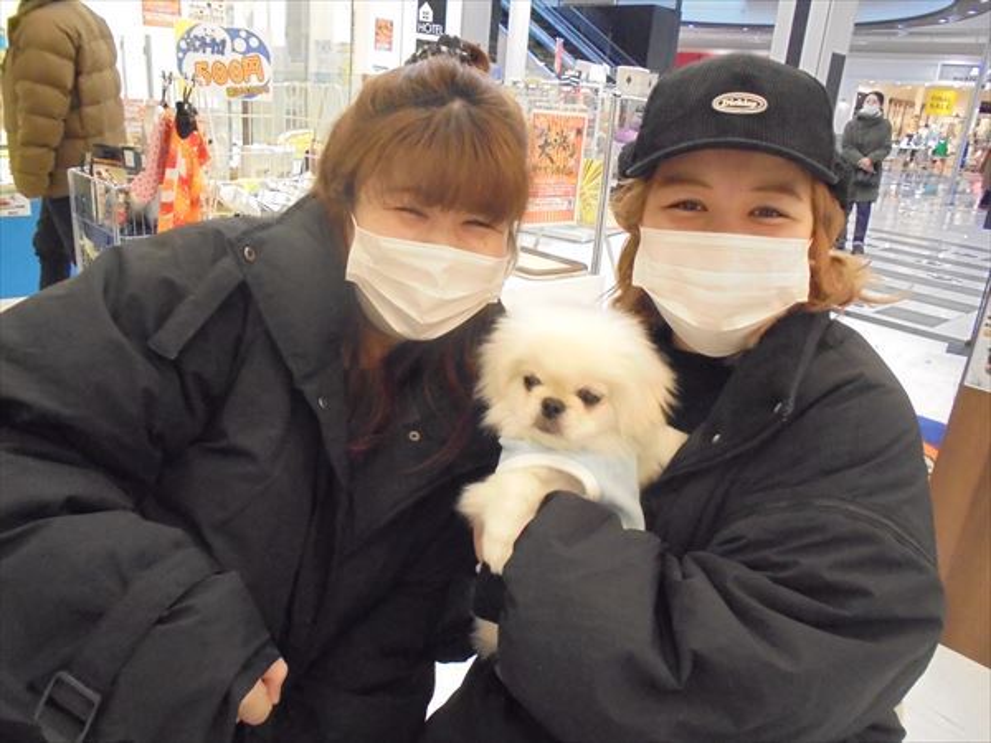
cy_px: 372
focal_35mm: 26
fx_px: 744
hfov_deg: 67.3
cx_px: 496
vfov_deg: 53.1
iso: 800
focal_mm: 4.6
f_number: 3.5
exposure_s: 1/125
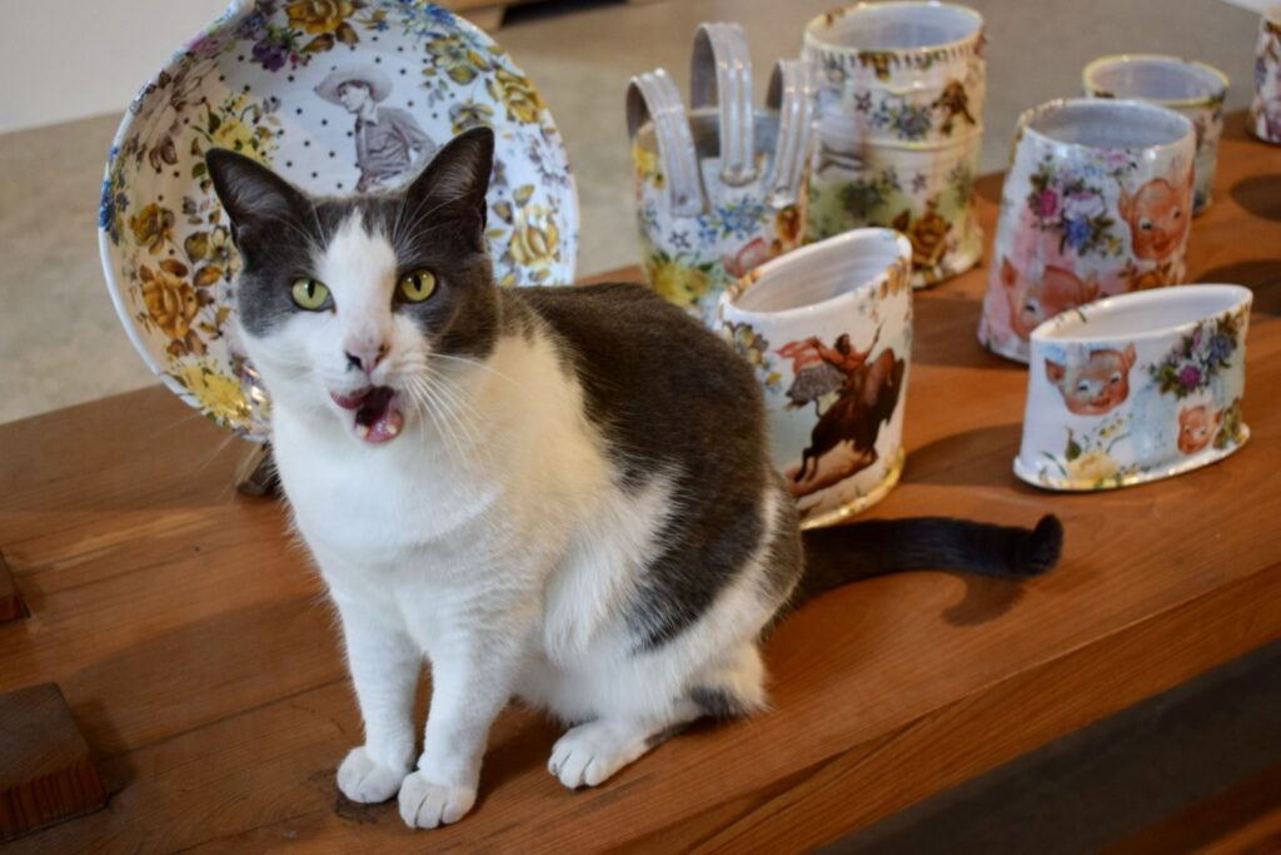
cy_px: 428
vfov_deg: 28.1
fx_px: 1708
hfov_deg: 41.1
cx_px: 640
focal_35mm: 48
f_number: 4.5
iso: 1000
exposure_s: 1/60
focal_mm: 32
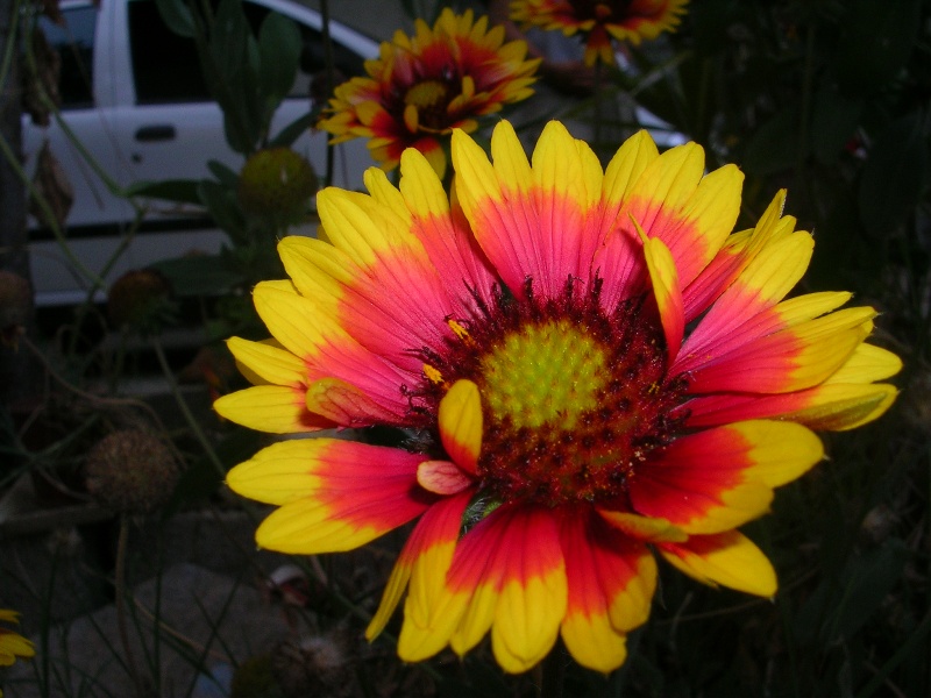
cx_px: 466
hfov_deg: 49.0
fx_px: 1022
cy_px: 349
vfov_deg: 37.7
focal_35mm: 38
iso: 50
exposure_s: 1/60.1
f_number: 5.6
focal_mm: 5.8
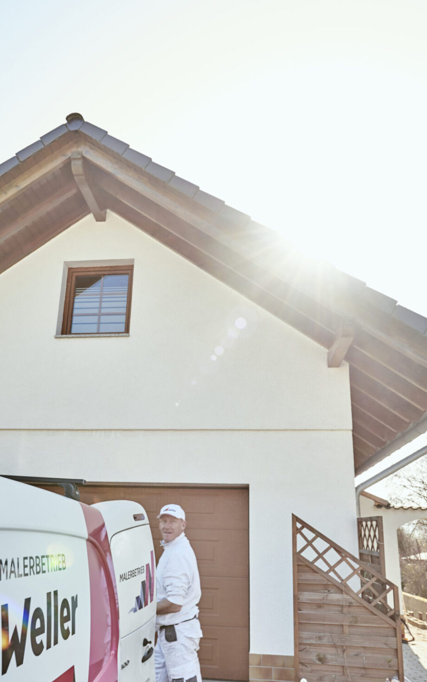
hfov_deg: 44.5
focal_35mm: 28
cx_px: 186
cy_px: 390
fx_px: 521
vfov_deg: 66.1
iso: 100
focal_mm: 21
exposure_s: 1/100
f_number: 5.6
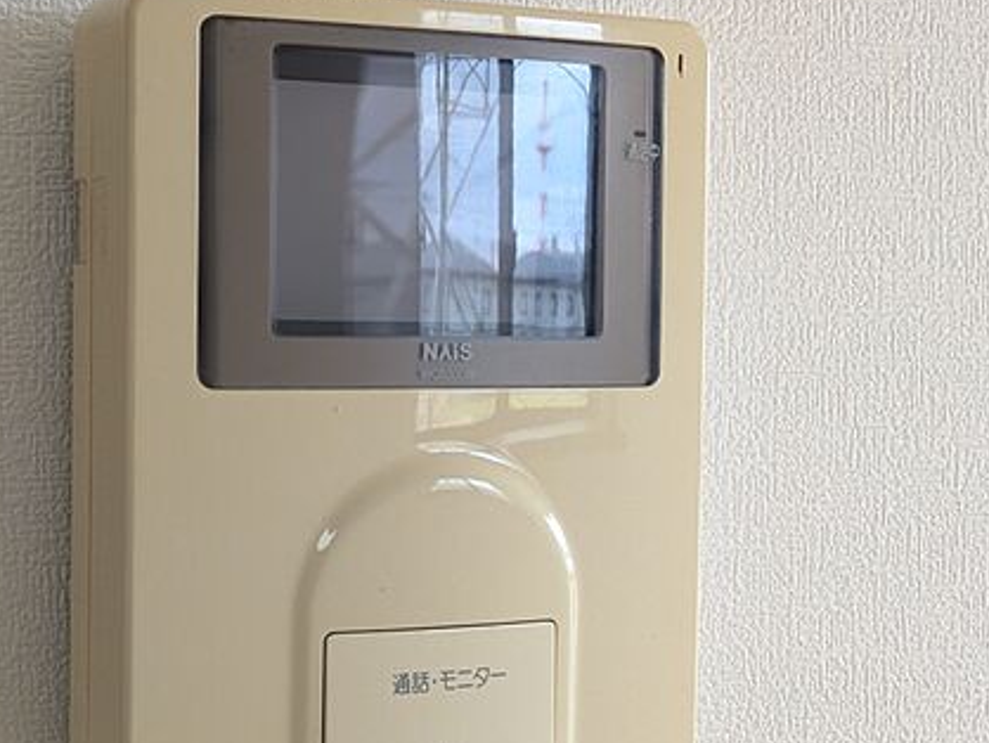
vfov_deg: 18.9
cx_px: 395
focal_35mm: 78
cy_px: 419
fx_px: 2230
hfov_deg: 25.0
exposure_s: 1/120
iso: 285
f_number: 1.89
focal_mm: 5.43
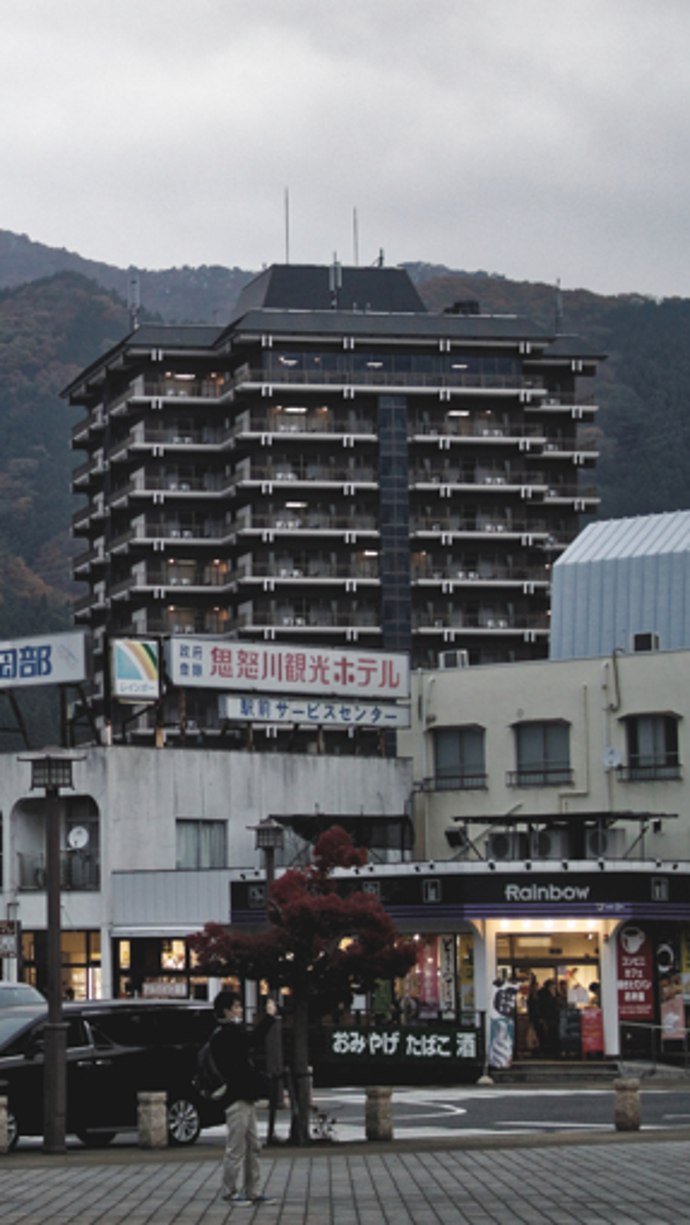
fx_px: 3349
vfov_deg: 20.7
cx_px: -77
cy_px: 521
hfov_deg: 11.6
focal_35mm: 103
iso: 160
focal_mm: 18.5
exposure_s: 1/160
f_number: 1.8
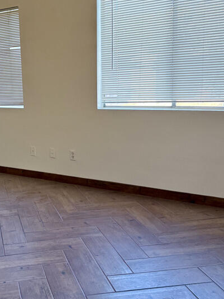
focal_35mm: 46
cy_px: 138
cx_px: 18
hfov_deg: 30.1
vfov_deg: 41.2
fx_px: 397
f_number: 1.78
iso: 250
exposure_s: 1/120
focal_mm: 6.76
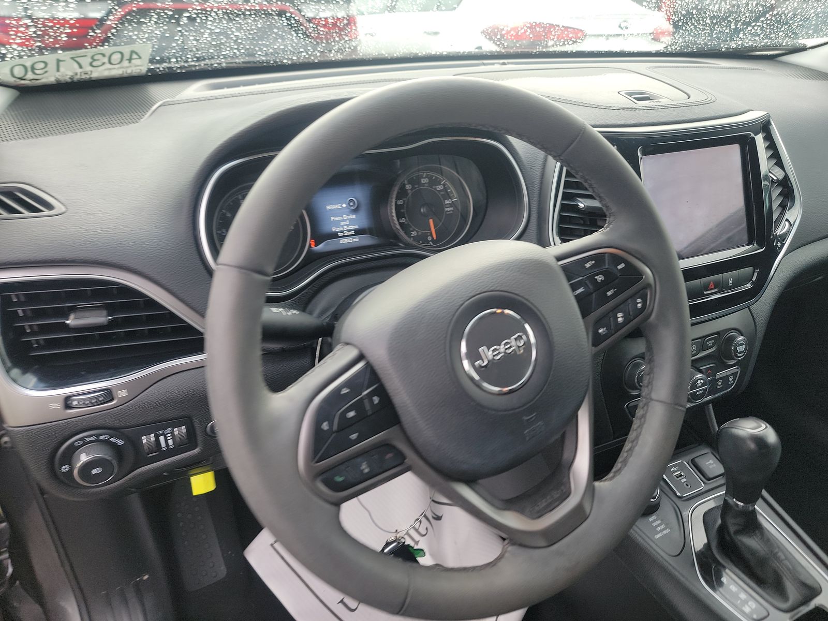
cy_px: 310
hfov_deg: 71.6
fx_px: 574
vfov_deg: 56.8
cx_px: 414
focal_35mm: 24
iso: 84
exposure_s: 1/59
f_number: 1.8
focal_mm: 6.7
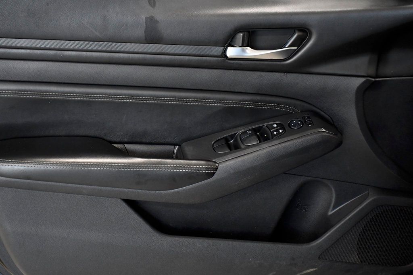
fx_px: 723
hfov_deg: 31.9
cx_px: 206
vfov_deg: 21.6
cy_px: 138
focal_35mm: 63
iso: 2500
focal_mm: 42
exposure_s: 1/200
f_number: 4.5
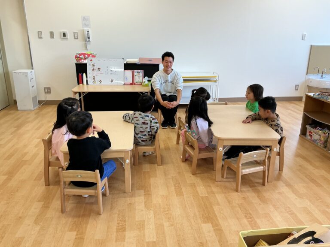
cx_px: 165
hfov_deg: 61.7
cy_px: 124
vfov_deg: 48.2
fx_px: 276
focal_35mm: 29
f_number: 1.8
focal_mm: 3
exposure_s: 1/120
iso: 50
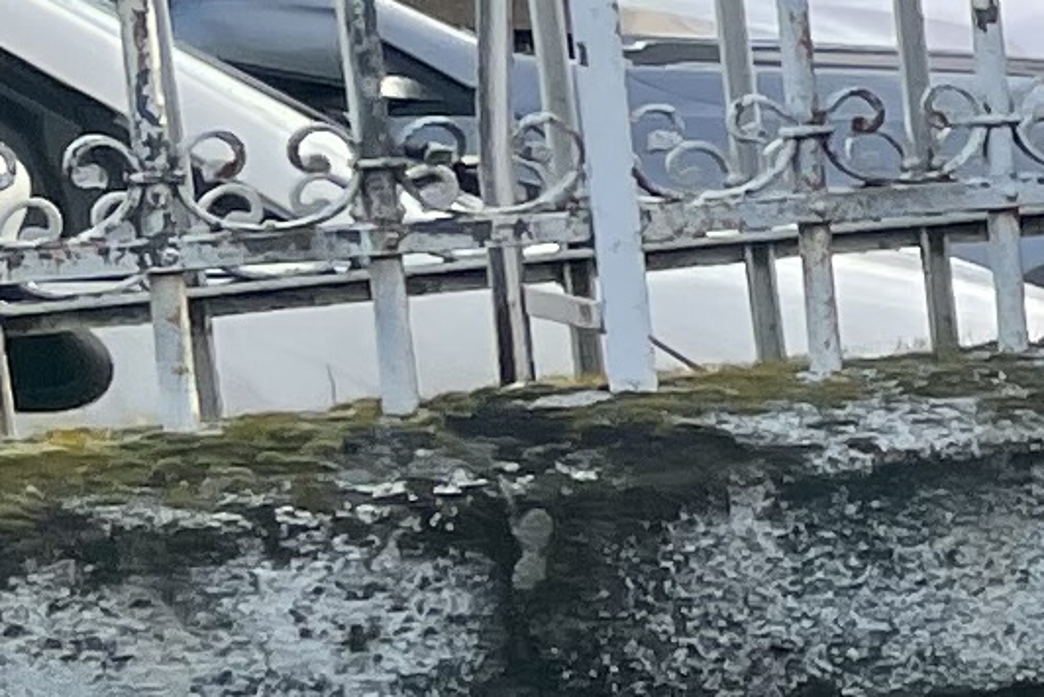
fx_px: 5946
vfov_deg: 6.7
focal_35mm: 205
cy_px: 595
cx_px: 3701
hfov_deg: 7.8
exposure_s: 1/1103
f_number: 1.6
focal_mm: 4.2
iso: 32
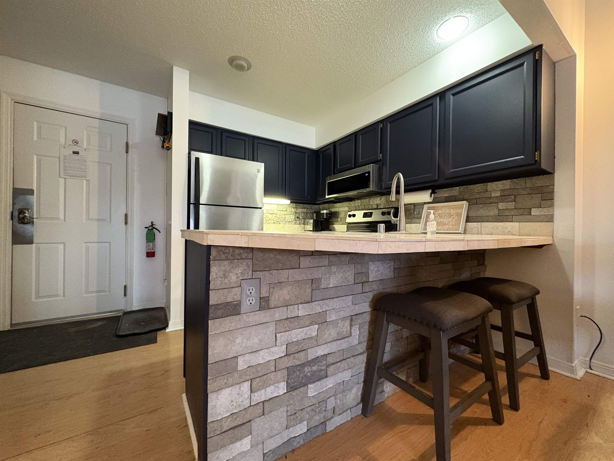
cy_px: 230
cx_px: 307
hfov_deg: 102.1
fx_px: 248
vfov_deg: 85.7
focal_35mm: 14
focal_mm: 2.22
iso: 640
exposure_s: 1/40
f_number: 2.2
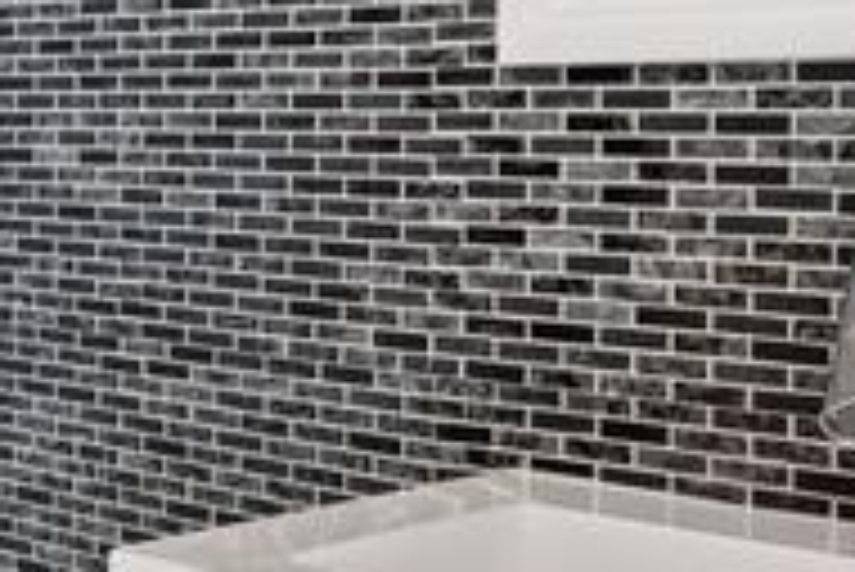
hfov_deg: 24.4
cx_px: -292
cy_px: 122
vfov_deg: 19.0
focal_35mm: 71
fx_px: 1687
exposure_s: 1/6
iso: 200
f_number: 5.6
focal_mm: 10
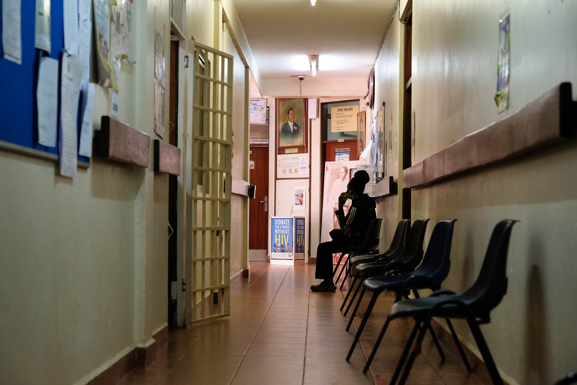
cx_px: 288
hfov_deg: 28.5
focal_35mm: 71
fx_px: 1138
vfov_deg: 19.2
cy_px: 192
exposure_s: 1/125
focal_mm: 47
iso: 2500
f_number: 3.6
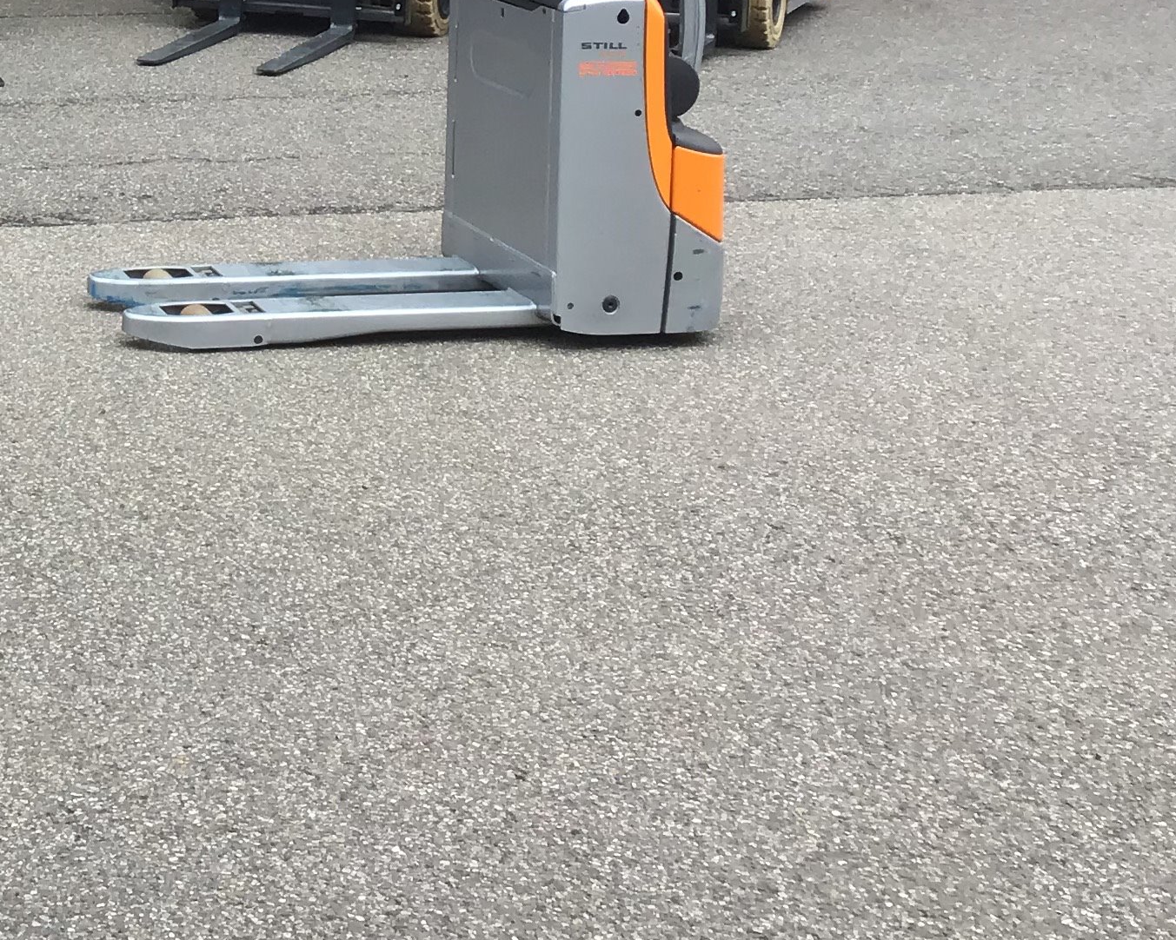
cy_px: -87
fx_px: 2540
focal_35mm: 73
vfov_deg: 20.1
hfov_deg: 24.4
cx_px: -111
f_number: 2.4
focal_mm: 3.3
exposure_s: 1/292
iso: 25
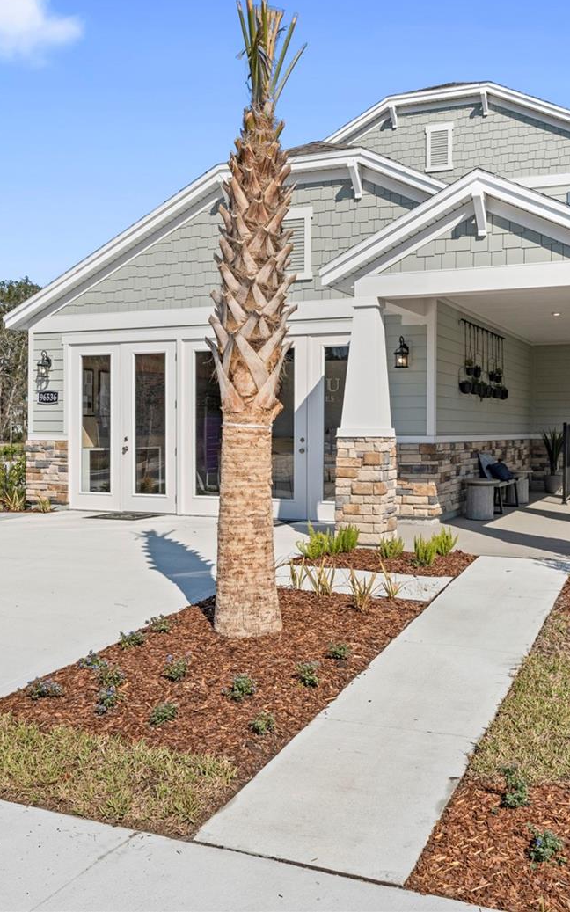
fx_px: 852
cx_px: 347
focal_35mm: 34
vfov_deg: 56.3
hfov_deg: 36.8
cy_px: 444
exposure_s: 1/1250
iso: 320
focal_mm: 21.8
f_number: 9
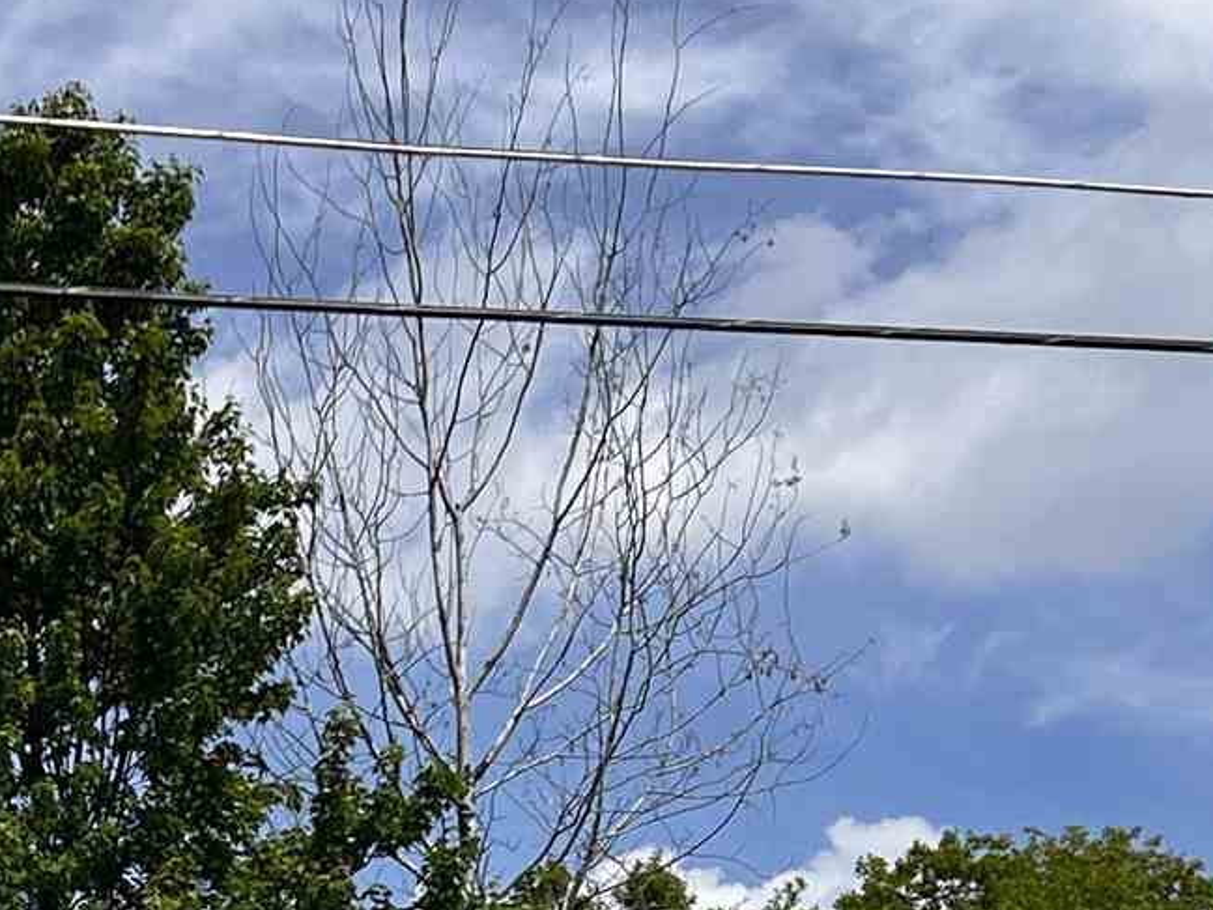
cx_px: -316
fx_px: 4311
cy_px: 1185
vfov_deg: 11.7
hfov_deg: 15.3
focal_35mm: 123
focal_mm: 5.7
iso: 50
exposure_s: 1/7463
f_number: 1.5
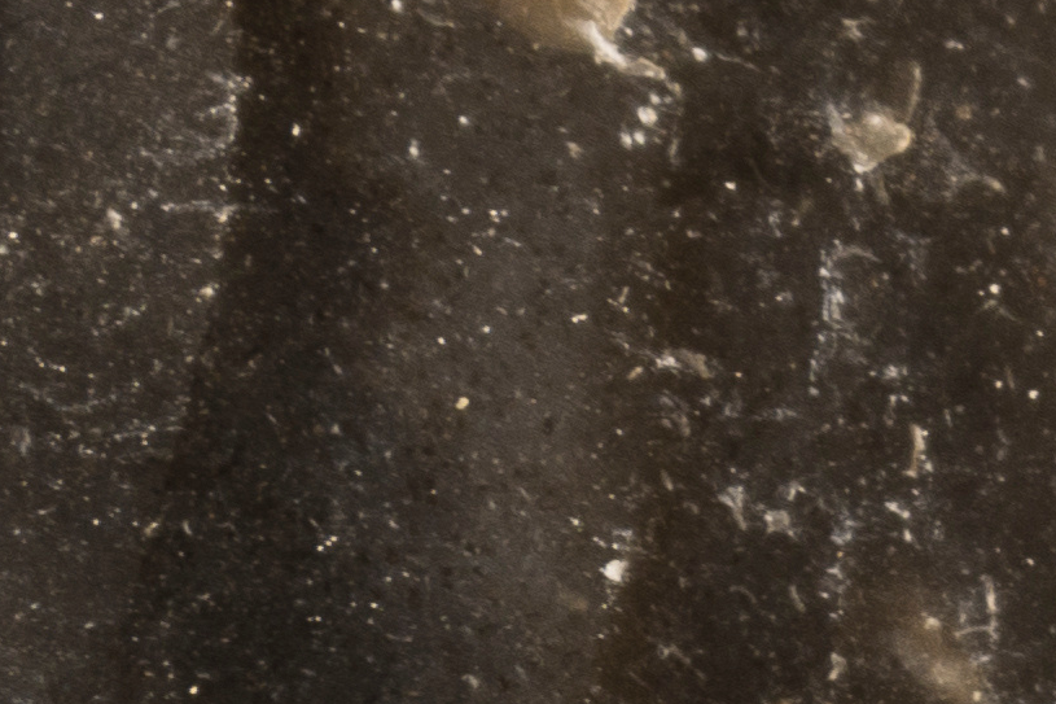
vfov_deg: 0.8
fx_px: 53422
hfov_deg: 1.1
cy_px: 1289
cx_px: 3010
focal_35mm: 1822
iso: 100
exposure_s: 1/200
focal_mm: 165
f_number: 22
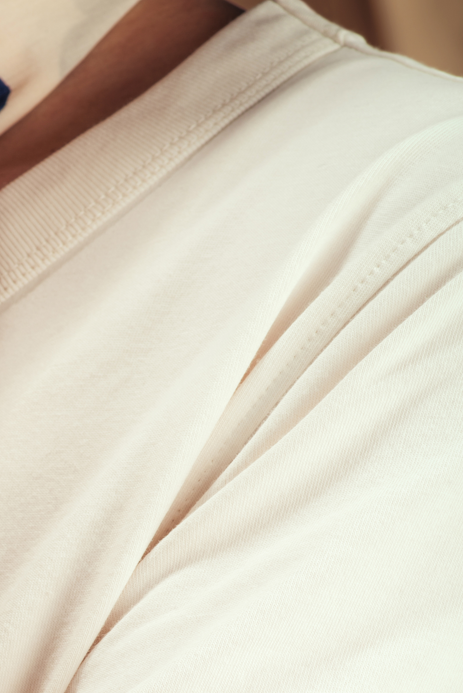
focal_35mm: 325
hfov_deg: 4.2
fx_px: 6265
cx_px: -159
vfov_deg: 6.3
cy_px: 724
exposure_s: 1/125
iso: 31
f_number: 11
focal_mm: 105
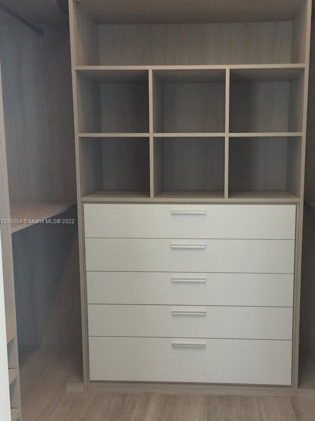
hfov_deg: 38.4
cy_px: 222
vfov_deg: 50.1
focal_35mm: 37
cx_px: 194
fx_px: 449
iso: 100
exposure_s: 1/15
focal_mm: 4.15
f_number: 2.2
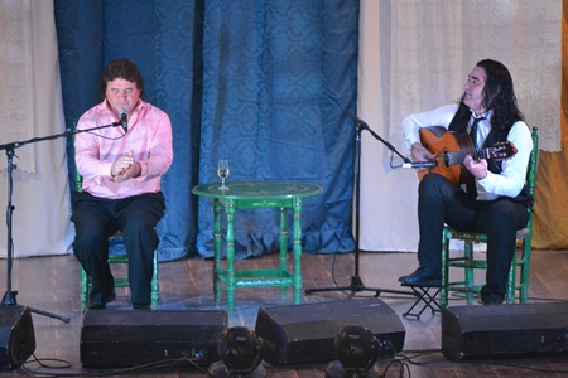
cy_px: 189
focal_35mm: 285
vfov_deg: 4.8
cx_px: 284
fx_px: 4496
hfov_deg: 7.2
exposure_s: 1/60
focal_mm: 190
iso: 3200
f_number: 5.6
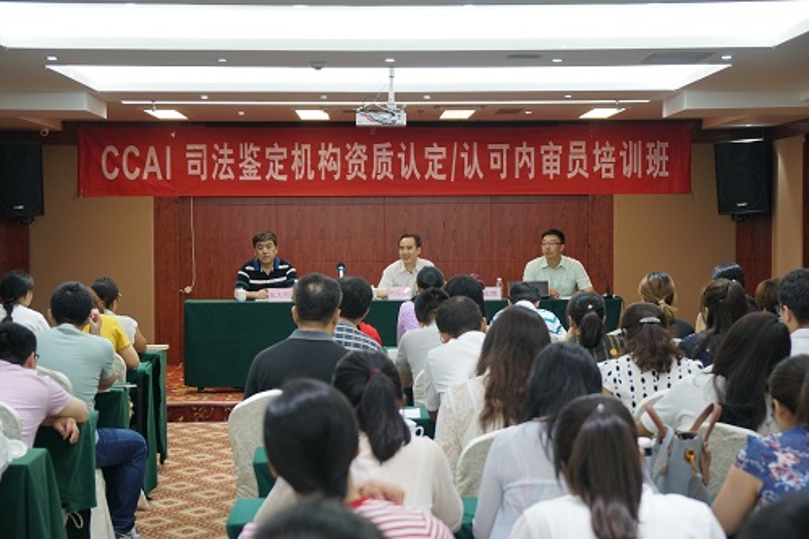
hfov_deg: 24.6
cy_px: 270
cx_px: 404
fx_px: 1853
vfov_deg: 16.5
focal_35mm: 82
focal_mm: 55
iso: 800
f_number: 4
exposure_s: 1/100
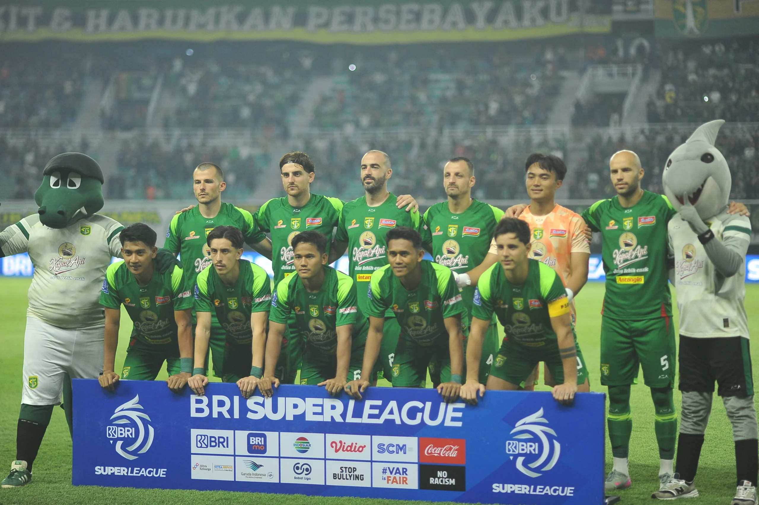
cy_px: 252
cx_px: 380
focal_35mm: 105
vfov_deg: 13.0
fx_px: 2213
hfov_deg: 19.5
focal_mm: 105
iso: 1600
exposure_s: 1/1250
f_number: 2
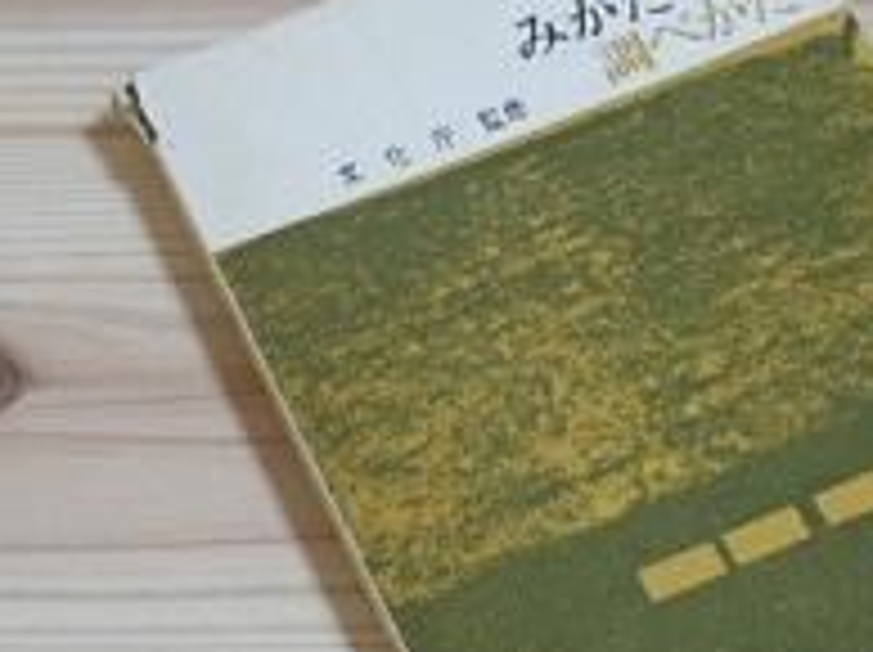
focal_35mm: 125
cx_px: 572
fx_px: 3149
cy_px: 432
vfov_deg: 11.8
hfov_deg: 15.8
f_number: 5
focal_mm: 11.2
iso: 400
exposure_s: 1/2
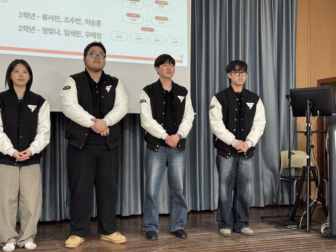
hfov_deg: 39.7
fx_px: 466
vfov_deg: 30.3
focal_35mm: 48
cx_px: 168
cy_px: 126
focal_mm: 6.76
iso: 200
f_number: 1.78
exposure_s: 1/40
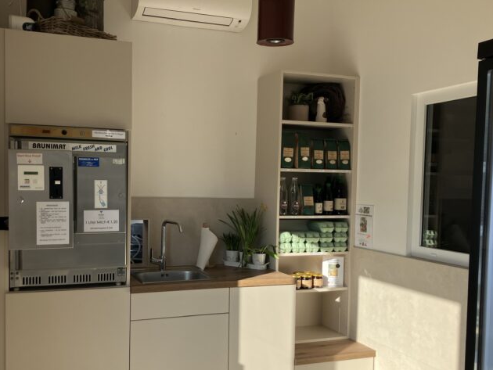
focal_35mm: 36
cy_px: 212
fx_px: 513
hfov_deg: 51.1
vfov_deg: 39.6
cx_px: 202
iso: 32
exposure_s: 1/496
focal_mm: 3.99
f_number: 1.8
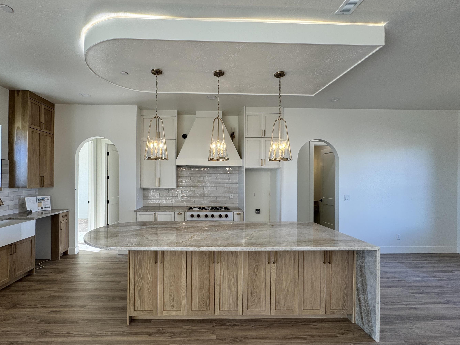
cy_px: 180
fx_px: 213
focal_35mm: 16
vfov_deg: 78.1
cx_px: 204
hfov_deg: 94.1
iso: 50
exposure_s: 1/120
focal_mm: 2.22
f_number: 2.2
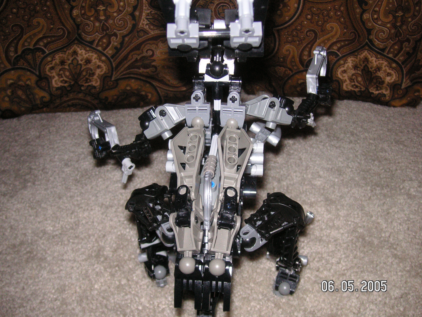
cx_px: 211
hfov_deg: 50.1
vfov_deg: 38.7
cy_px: 158
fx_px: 451
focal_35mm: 37
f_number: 6.7
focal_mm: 6.1
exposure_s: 1/45
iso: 160
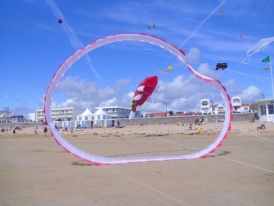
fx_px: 245
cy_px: 103
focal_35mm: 31
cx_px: 137
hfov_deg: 58.4
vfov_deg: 45.4
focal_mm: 5.6
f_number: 9.5
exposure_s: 1/181
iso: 80
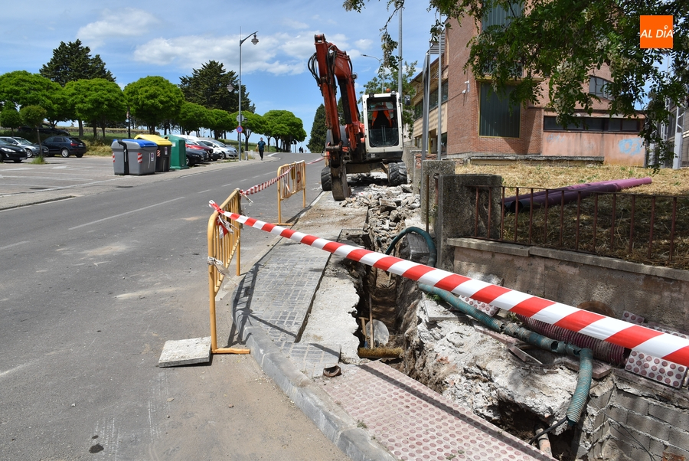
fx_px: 517
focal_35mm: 27
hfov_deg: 67.3
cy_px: 230
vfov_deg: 48.0
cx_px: 344
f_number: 10
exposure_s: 1/400
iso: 200
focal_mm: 18
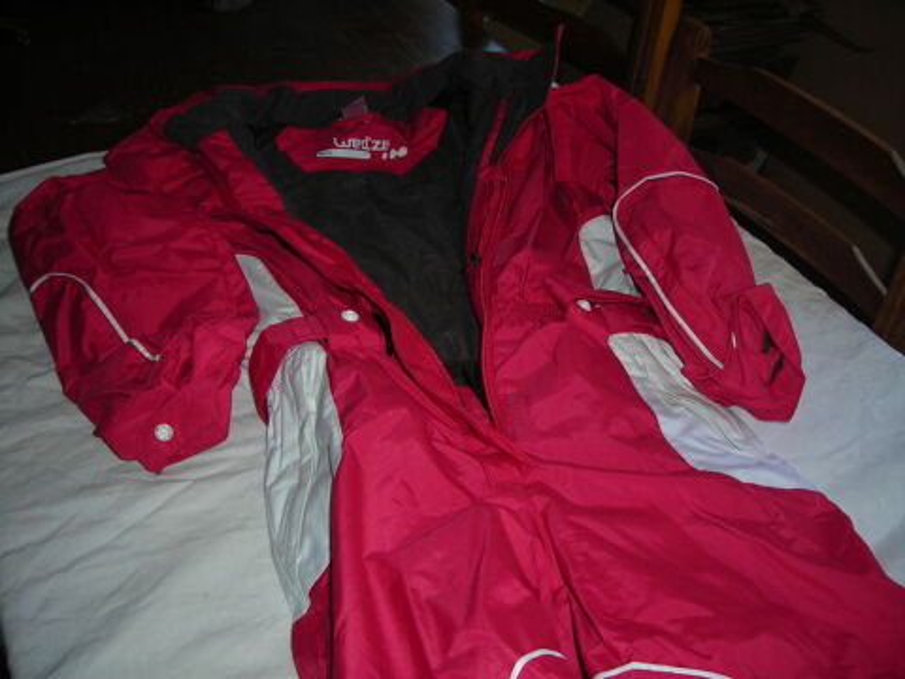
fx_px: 993
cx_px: 452
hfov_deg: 49.0
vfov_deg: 37.7
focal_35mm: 38
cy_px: 340
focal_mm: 6.3
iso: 50
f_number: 3.2
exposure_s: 1/60.1
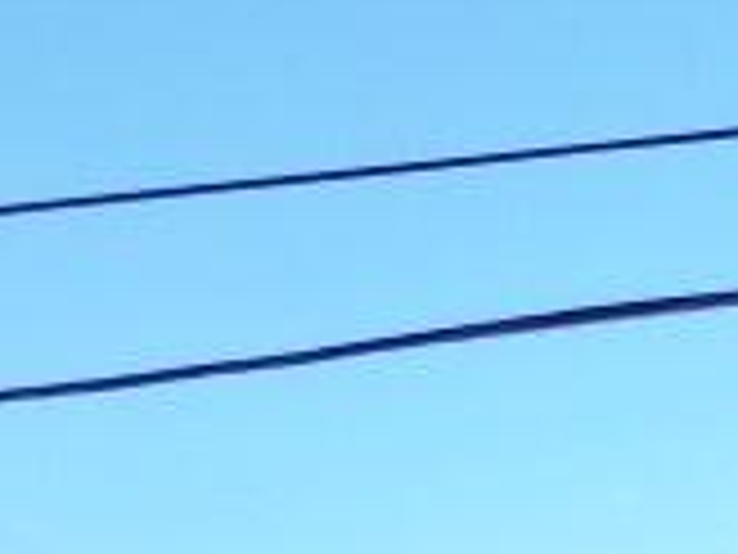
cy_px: 1279
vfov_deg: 9.0
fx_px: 3198
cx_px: 1724
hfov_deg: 11.2
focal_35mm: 150
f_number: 1.7
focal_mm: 6.72
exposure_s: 1/1000
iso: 100
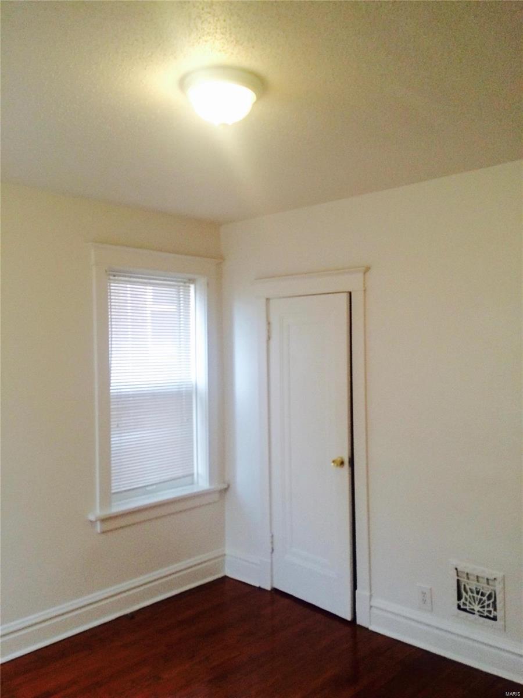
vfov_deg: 61.7
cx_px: 262
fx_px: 584
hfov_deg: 48.2
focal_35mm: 29
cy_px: 349
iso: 200
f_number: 2.2
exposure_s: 1/30
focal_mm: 4.15
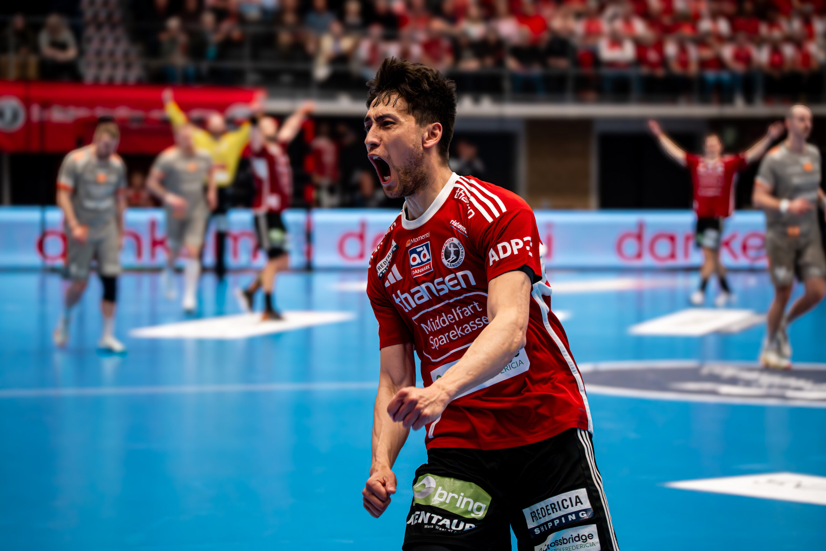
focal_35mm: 141
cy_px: 276
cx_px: 413
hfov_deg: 14.6
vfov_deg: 9.7
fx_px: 3235
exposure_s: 1/1250
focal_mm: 141
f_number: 5
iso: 8000
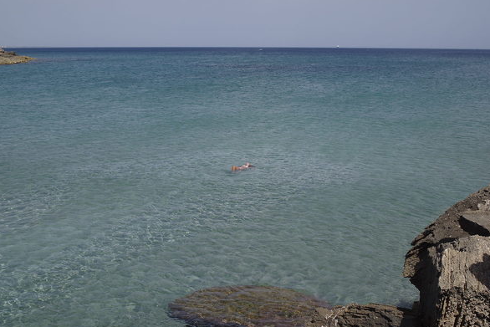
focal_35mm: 43
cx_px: 248
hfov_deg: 45.4
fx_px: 585
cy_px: 165
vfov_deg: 31.2
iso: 100
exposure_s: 1/180
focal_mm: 28
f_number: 9.5
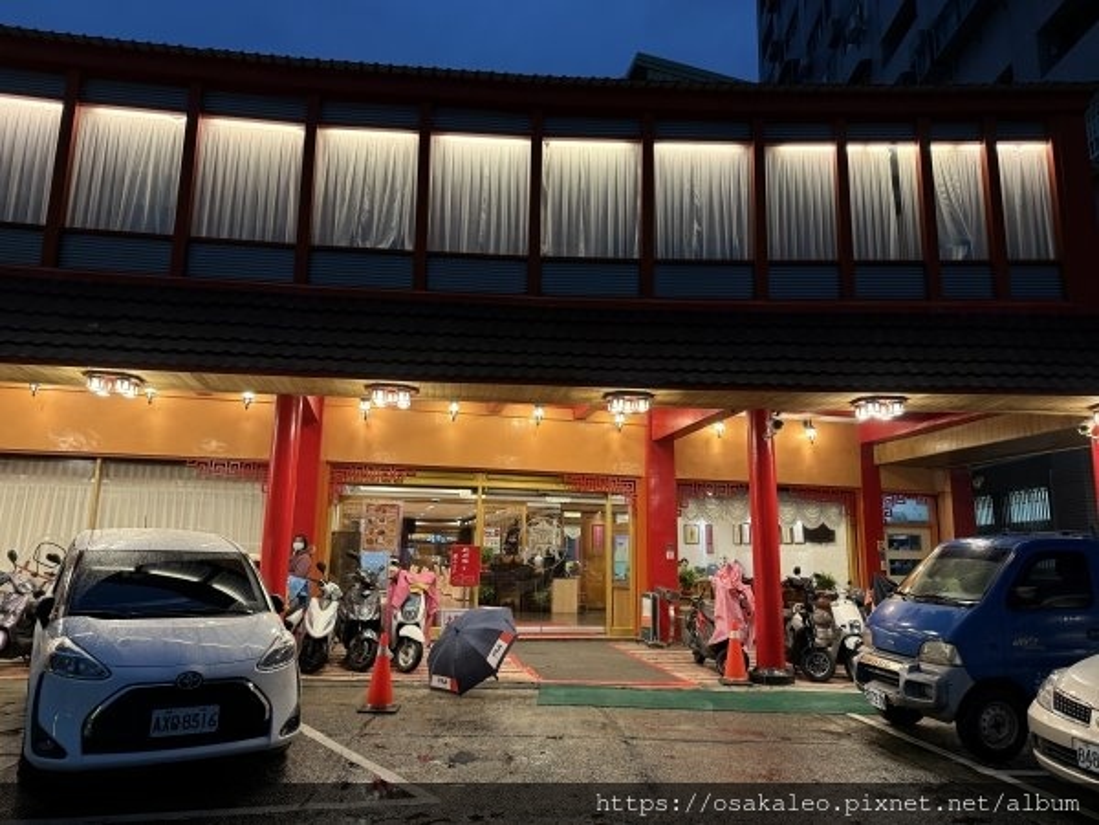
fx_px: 762
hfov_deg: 71.6
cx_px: 550
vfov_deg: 56.8
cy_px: 412
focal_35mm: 24
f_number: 1.78
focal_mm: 6.76
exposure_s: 1/60
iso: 250
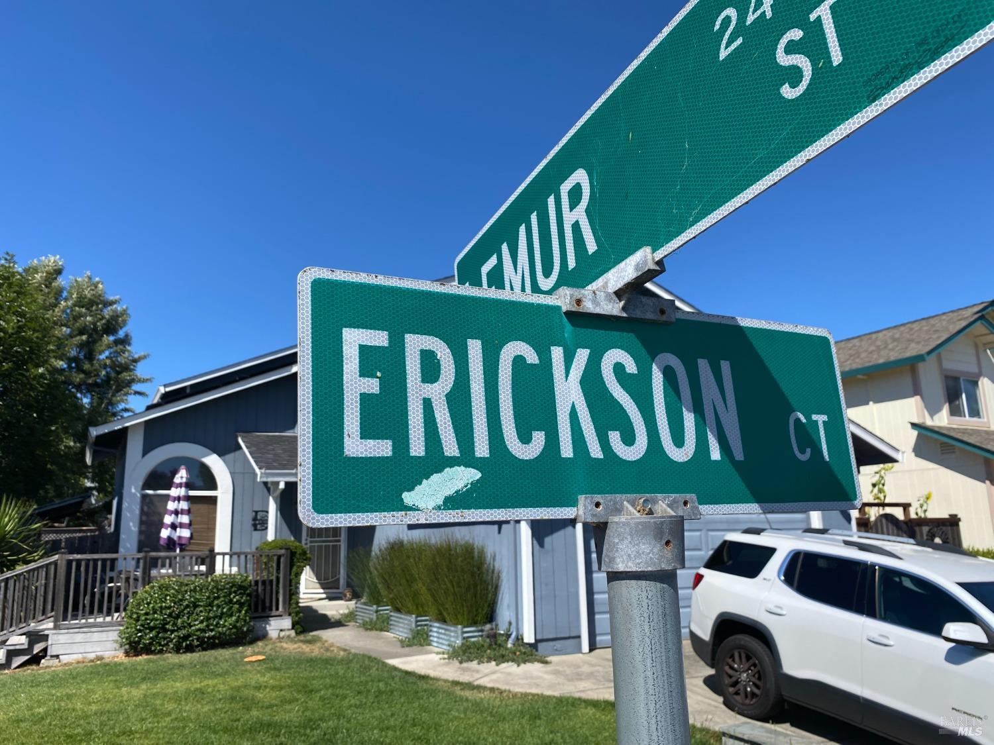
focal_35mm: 26
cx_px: 497
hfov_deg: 67.3
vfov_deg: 53.1
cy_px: 372
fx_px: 747
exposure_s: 1/2967
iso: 32
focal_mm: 4.25
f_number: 1.8
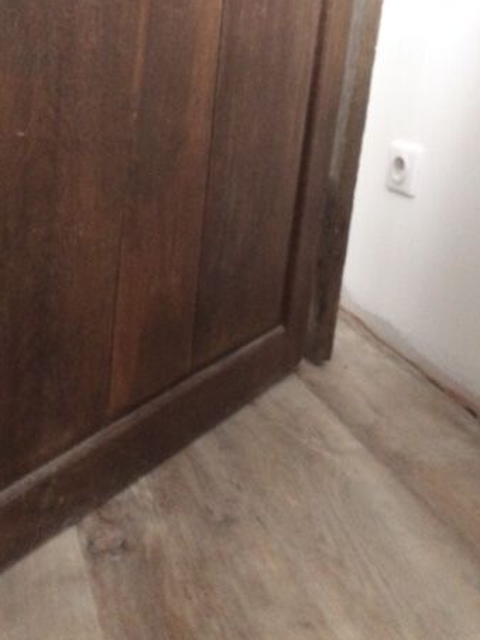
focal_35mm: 41
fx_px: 758
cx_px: 182
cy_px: 222
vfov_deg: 45.2
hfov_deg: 35.0
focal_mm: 4.15
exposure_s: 1/17
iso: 400
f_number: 2.2
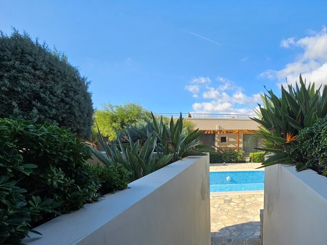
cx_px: 241
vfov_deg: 63.2
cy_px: 174
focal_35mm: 20
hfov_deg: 76.4
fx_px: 189
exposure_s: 1/939
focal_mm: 2.2
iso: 50
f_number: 2.2
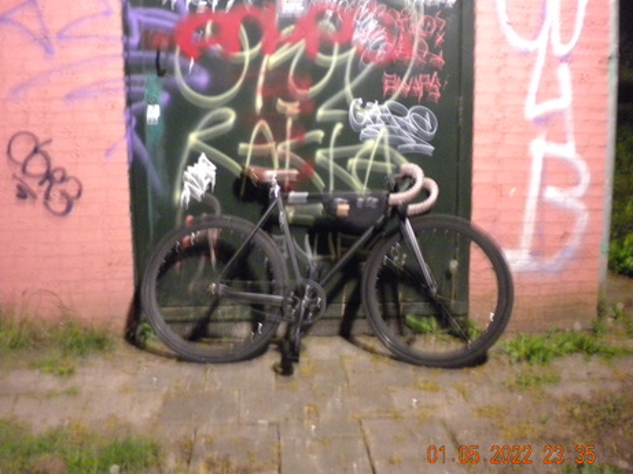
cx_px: 295
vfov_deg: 37.7
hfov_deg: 49.0
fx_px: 694
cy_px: 251
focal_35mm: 38
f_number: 3.1
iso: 800
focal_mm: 6.3
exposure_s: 1
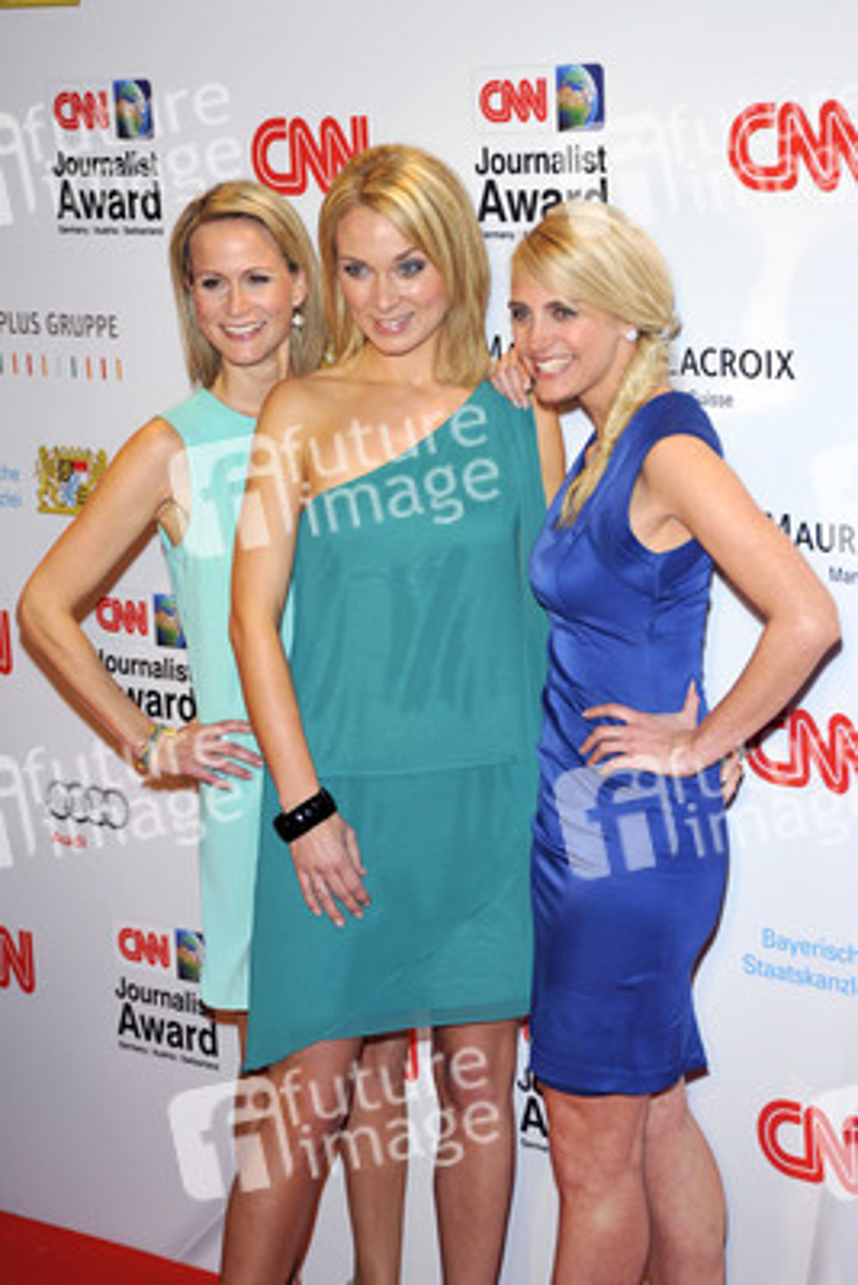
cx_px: 429
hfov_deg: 17.5
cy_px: 642
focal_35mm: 78
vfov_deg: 26.0
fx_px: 2786
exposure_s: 1/250
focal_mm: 78
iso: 800
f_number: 6.3
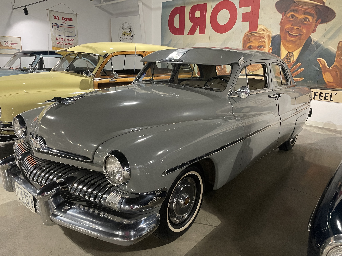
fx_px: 257
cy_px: 128
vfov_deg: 53.1
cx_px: 171
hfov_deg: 67.3
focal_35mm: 26
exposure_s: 1/40
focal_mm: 4.2
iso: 400
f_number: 1.6
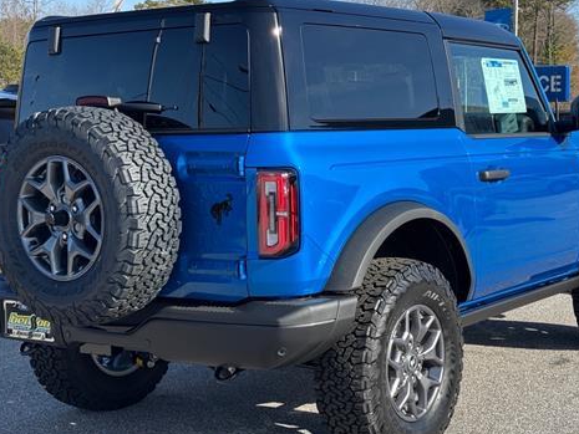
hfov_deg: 29.4
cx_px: 306
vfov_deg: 22.3
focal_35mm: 66
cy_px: 211
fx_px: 1104
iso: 64
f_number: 1.78
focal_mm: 6.76
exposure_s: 1/1681
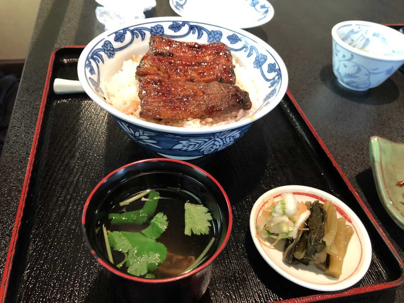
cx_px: 202
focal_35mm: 29
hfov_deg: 61.7
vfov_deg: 48.2
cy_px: 152
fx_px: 338
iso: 100
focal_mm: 3.99
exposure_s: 1/12
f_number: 1.8
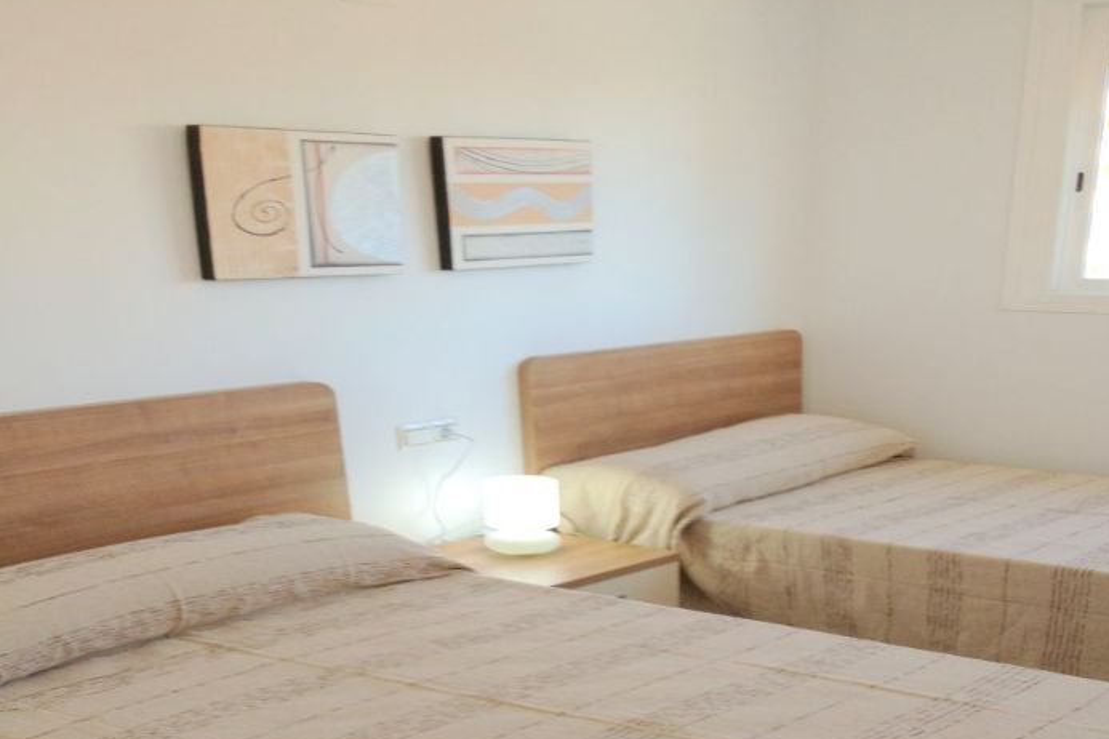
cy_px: 462
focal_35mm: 42
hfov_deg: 46.3
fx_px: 1294
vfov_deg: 31.7
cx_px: 627
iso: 100
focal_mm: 4.28
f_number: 2.4
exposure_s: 1/120
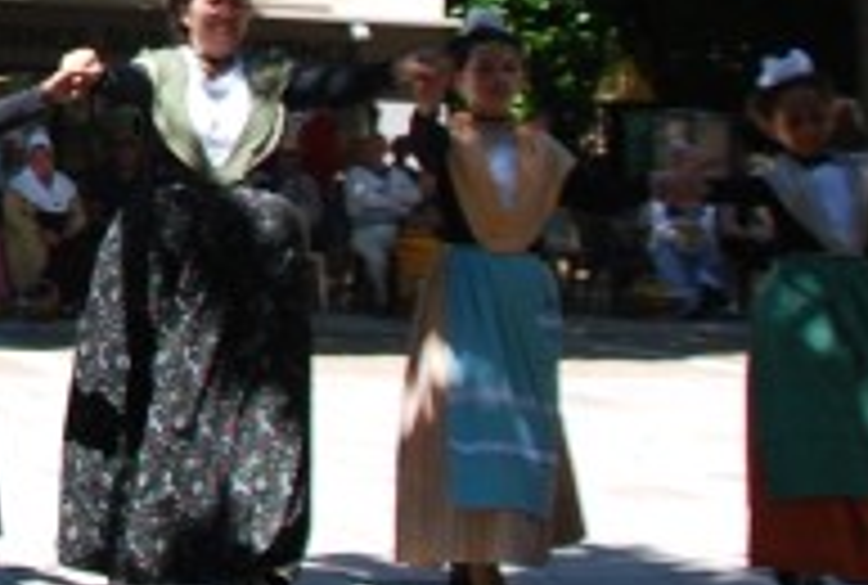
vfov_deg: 10.9
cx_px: -524
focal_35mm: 125
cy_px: -99
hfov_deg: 14.9
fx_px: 3023
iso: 100
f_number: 6.3
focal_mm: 18
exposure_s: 1/160
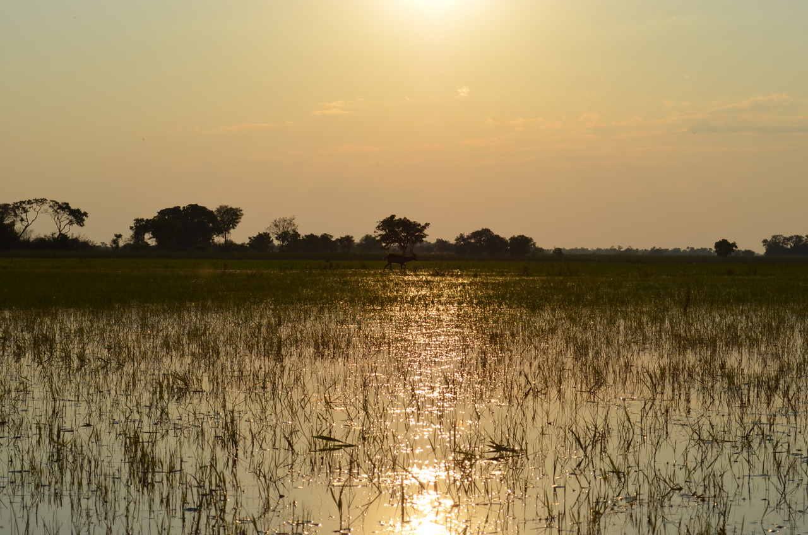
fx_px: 1848
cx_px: 404
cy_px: 268
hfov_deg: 24.7
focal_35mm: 82
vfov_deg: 16.5
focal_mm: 55
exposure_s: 1/400
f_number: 10
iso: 100
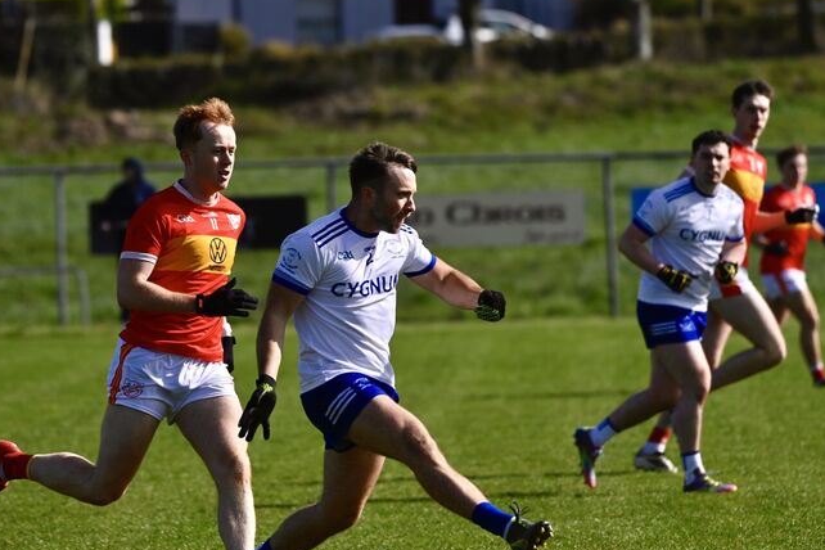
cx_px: 419
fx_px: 8570
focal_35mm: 374
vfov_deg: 3.7
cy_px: 304
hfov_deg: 5.5
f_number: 5.6
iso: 125
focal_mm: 300
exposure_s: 1/1000
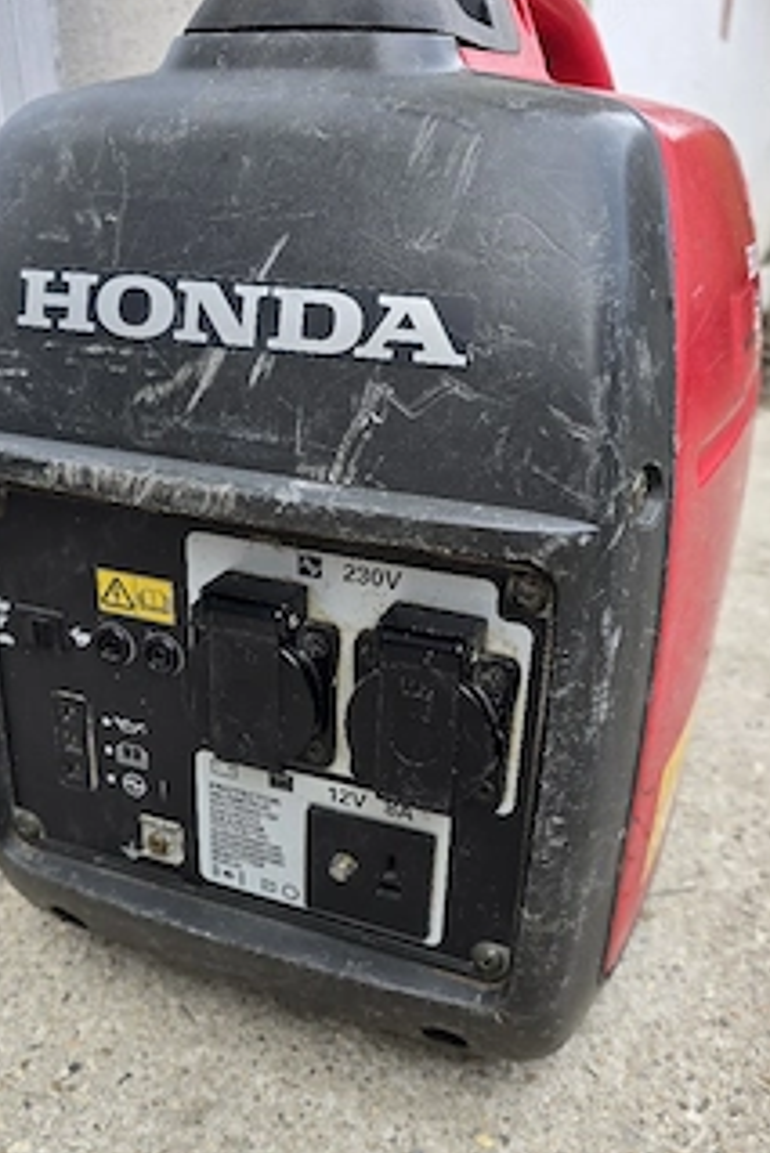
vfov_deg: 61.8
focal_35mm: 30
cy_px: 629
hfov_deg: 43.6
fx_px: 961
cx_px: 387
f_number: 1.7
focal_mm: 6.3
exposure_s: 1/182
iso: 25
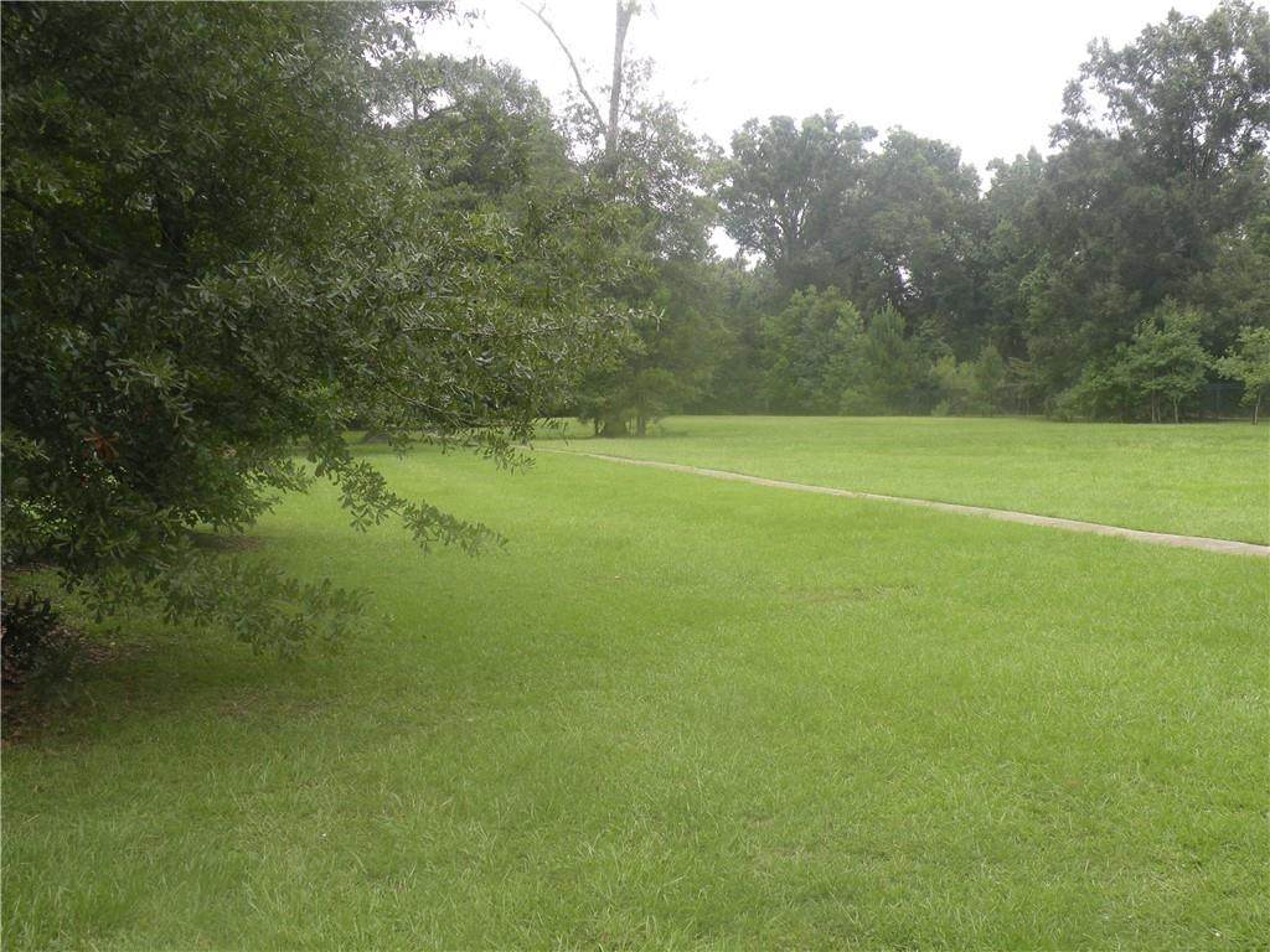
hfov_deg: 44.8
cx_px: 635
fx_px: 1541
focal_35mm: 42
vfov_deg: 34.3
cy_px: 476
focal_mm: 7.4
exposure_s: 1/119
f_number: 4.5
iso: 64
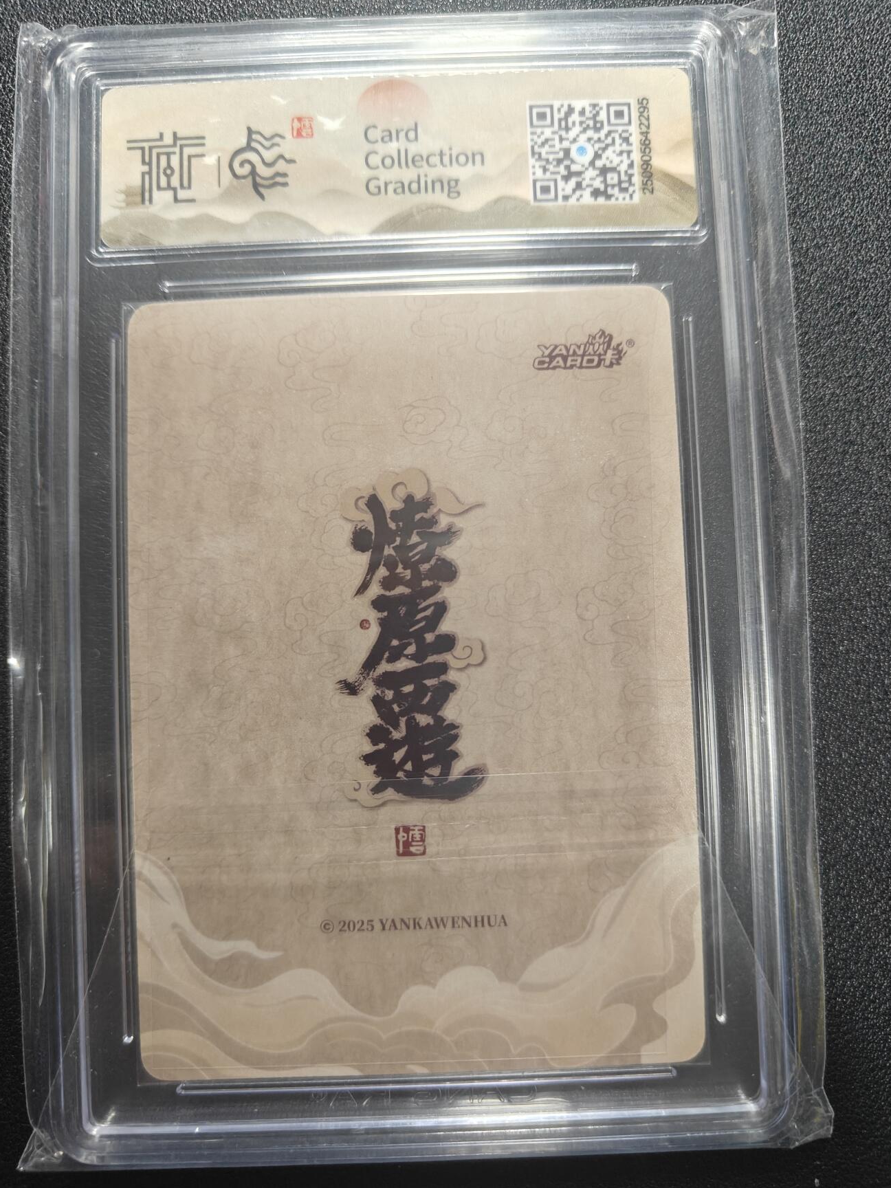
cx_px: 462
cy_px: 604
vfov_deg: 69.4
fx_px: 858
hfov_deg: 54.9
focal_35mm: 25
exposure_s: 1/50
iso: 200
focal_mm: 5.59
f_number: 1.8
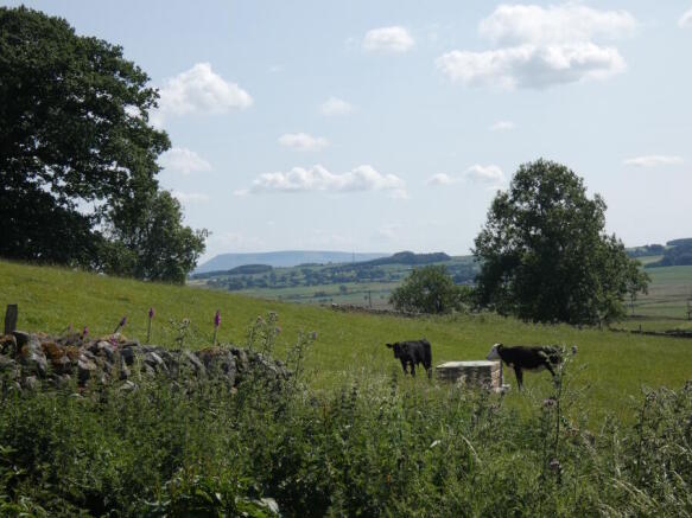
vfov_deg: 22.2
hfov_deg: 29.4
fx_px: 1319
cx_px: 346
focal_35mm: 66
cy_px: 259
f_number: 4.5
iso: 80
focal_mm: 11.9
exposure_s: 1/800
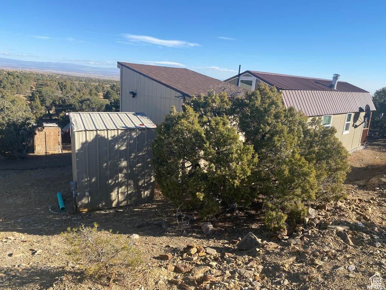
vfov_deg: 53.1
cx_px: 193
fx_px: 290
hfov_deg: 67.3
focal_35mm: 26
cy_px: 145
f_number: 1.8
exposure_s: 1/1838
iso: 32
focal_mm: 4.25
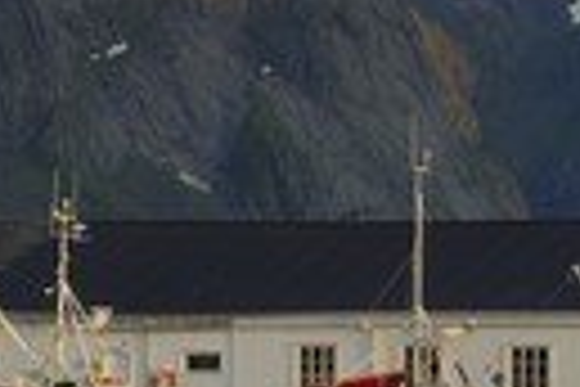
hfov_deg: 6.0
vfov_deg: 4.0
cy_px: 176
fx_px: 5510
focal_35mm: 342
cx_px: 61
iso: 100
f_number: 7.6
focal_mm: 70
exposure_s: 1/80
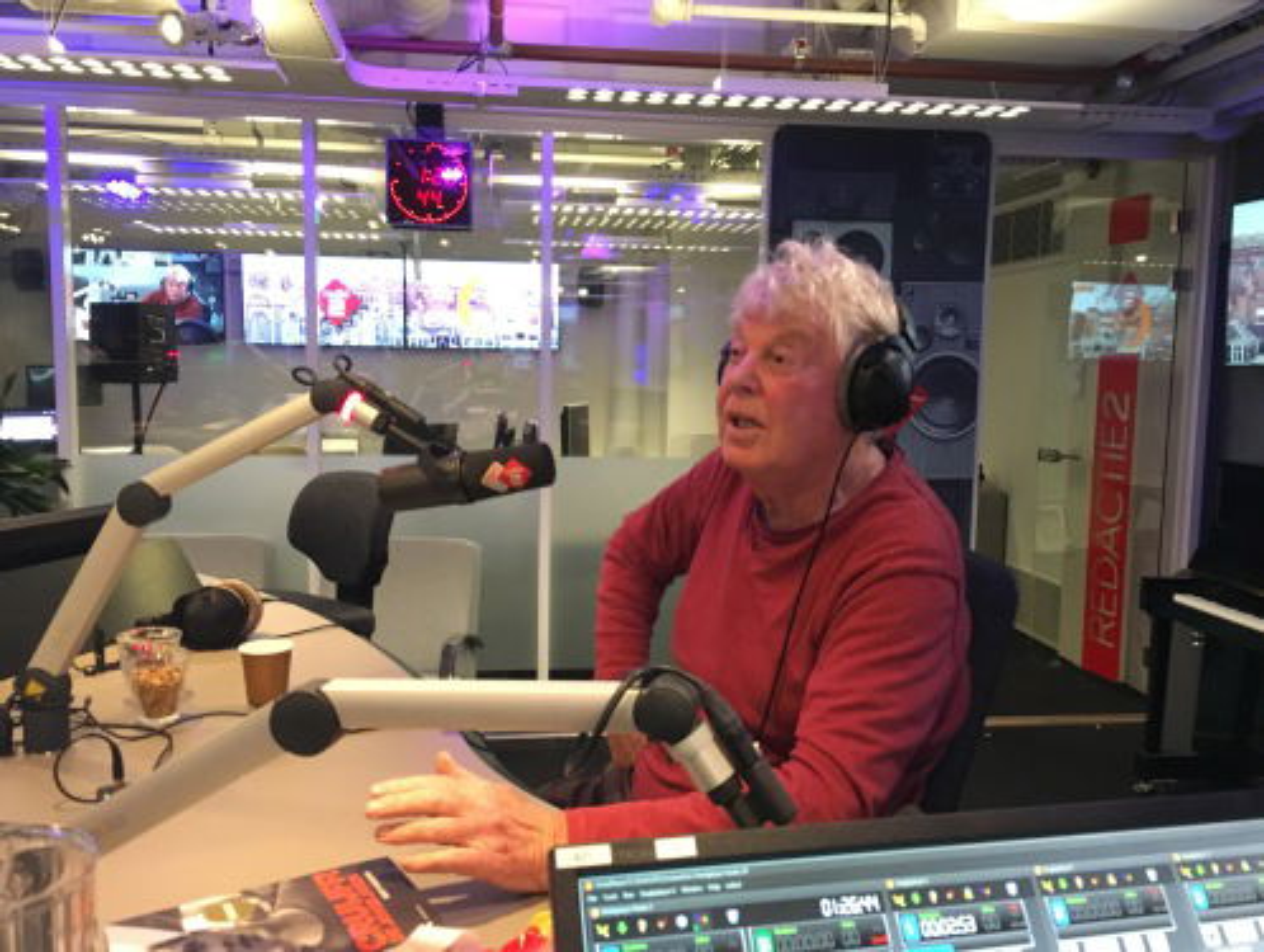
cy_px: 476
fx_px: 1060
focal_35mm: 29
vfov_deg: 48.3
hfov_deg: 61.6
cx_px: 632
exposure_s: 1/17
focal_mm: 4.15
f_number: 2.2
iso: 320
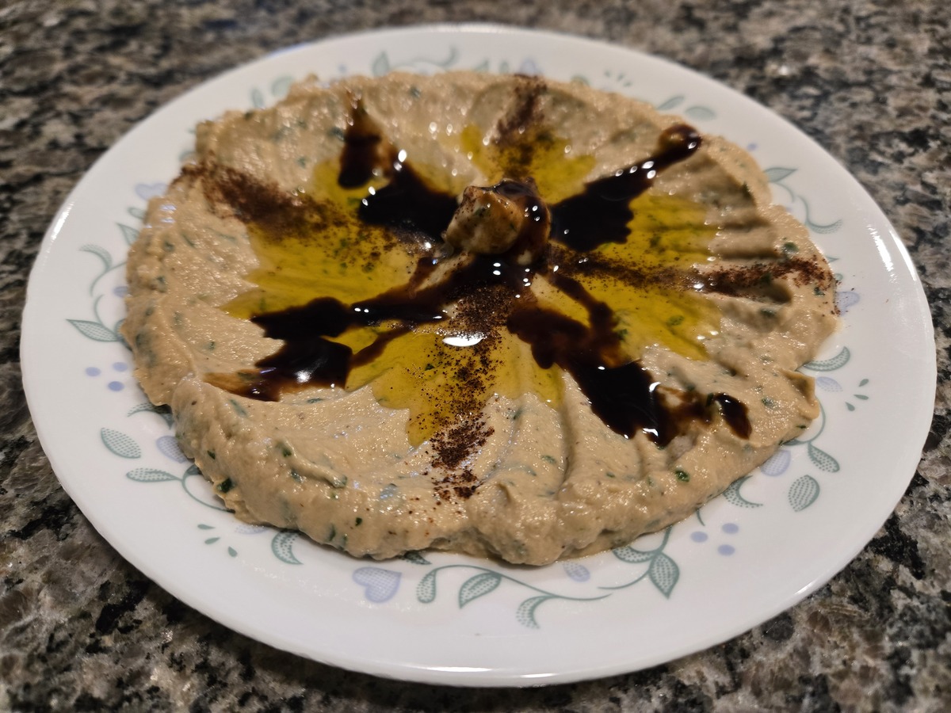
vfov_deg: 58.9
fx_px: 632
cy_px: 356
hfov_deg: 73.9
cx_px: 476
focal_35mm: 23
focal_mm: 5.4
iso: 320
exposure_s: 1/120
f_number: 1.8
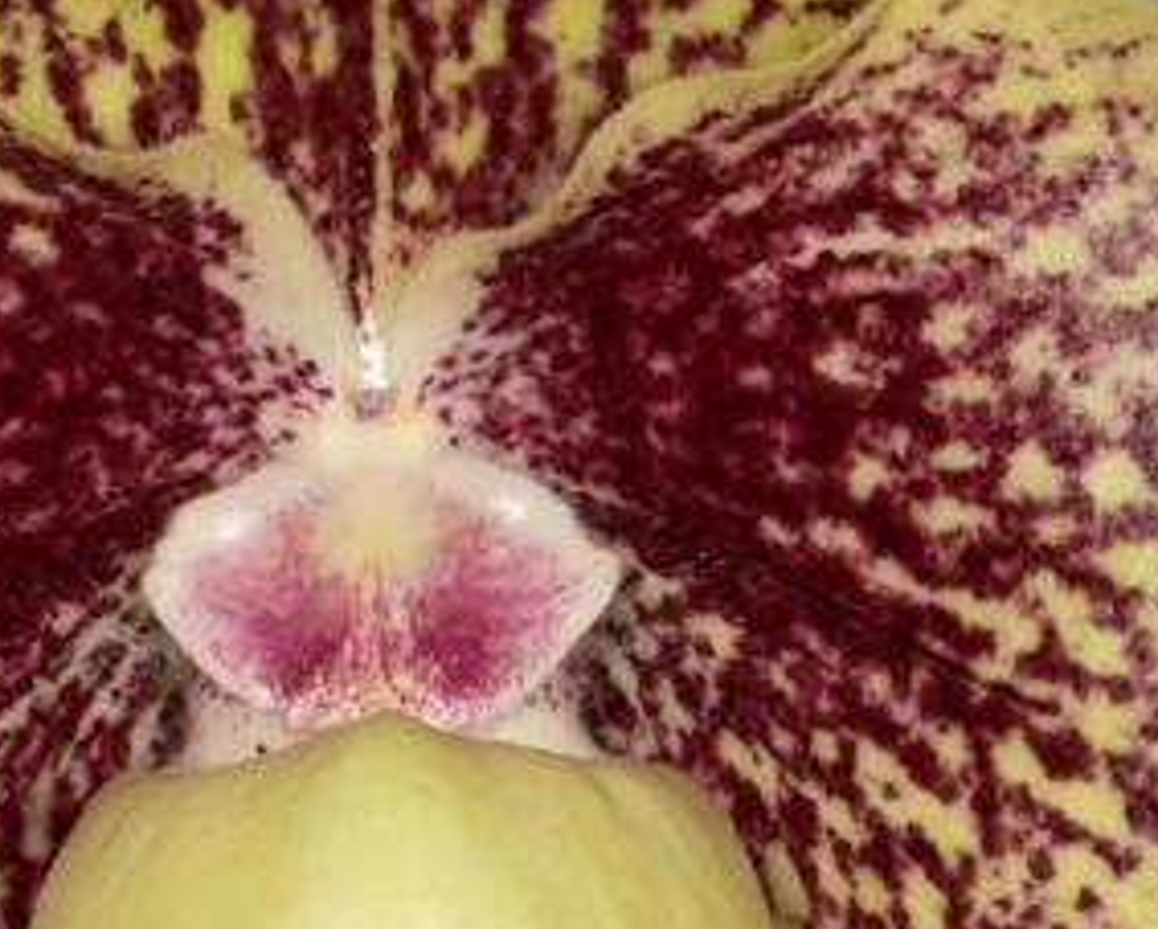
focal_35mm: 356
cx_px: 397
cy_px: 634
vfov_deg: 4.4
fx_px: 12214
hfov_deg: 5.4
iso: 400
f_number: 20
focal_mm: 105
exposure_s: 1/60
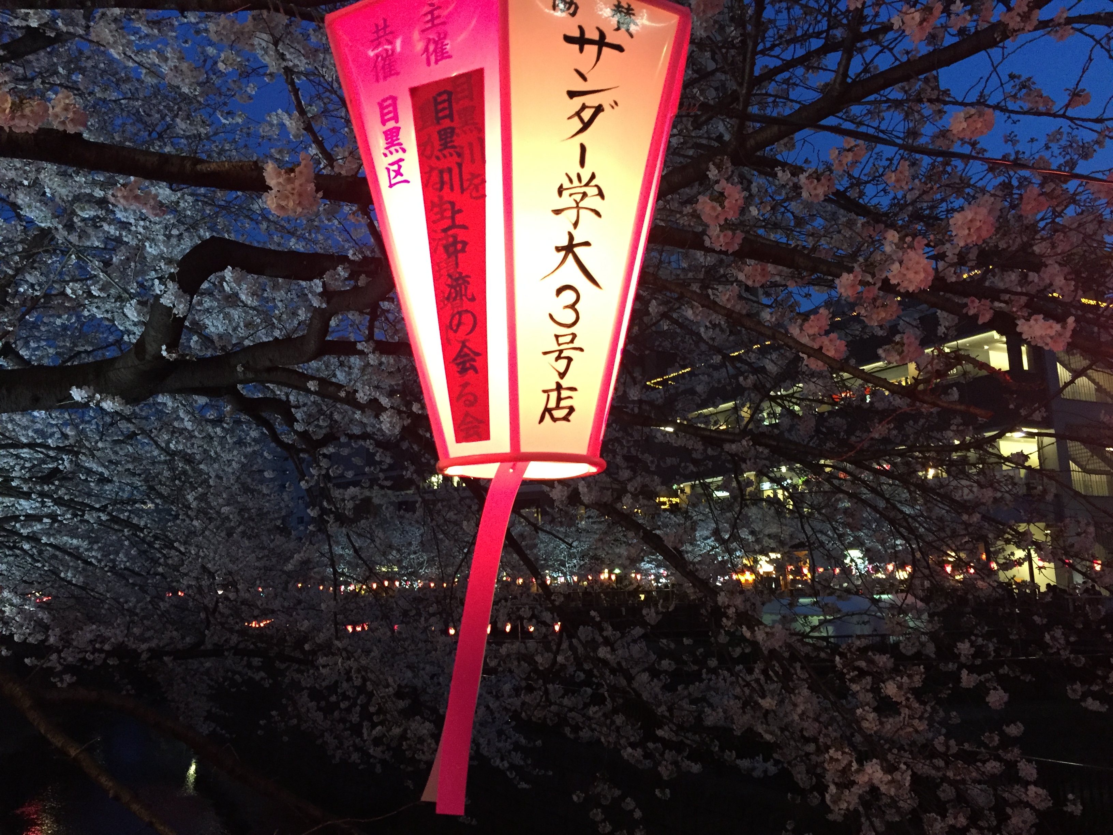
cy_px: 418
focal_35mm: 29
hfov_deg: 61.7
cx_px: 556
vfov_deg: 48.2
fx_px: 932
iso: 200
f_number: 2.2
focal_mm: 4.15
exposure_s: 1/30
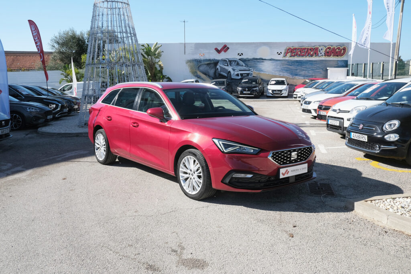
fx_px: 365
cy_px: 137
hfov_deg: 58.7
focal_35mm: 32
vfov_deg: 41.1
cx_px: 206
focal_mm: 21.5
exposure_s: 1/200
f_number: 9
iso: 160
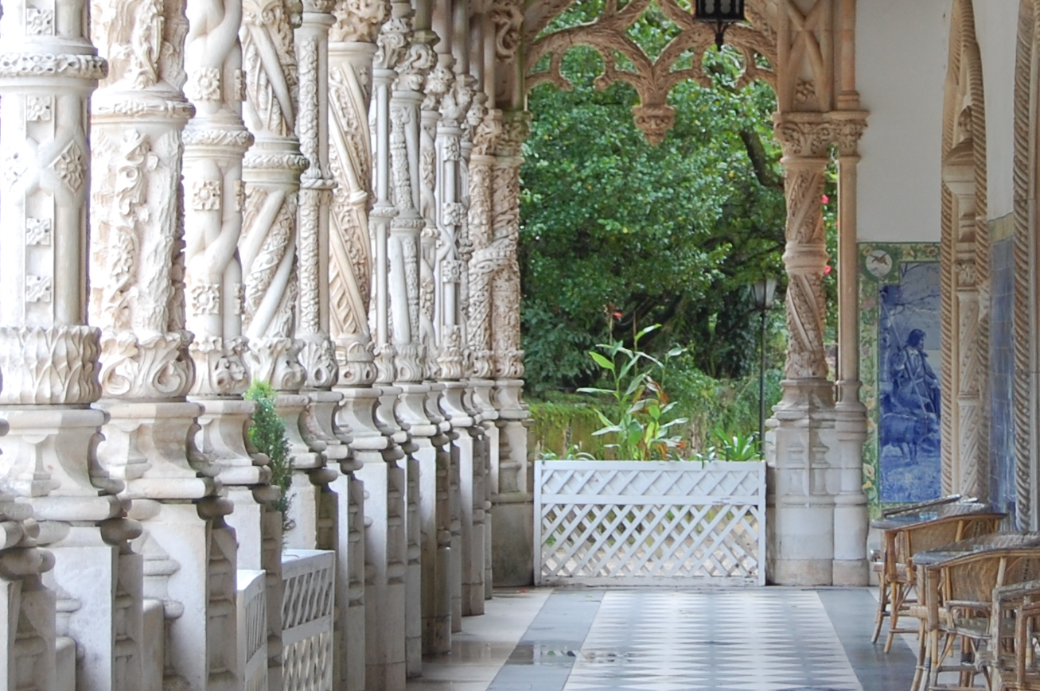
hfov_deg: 14.1
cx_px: 696
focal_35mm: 145
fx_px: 4185
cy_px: 93
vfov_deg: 9.4
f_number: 5.3
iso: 400
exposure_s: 1/80
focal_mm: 42
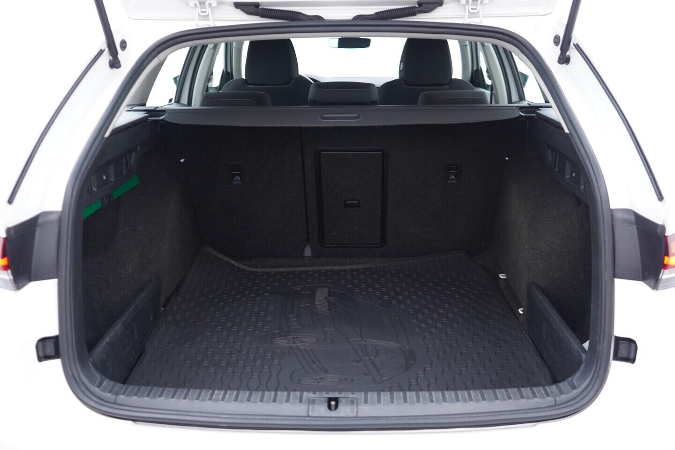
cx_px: 338
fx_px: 675
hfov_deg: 53.1
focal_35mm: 36
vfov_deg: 36.9
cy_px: 225
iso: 320
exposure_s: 1/40
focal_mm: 24
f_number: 2.8
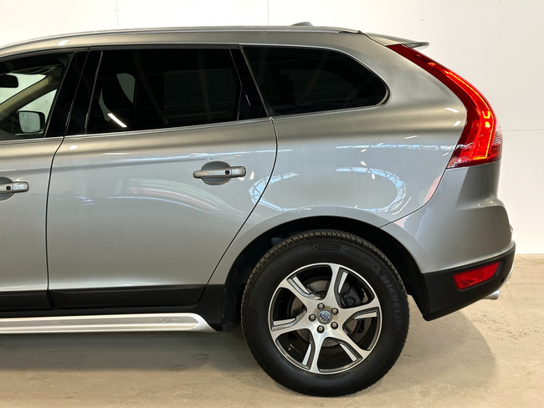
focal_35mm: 48
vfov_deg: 30.3
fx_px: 755
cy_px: 204
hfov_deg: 39.6
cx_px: 272
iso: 125
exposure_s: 1/50
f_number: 1.8
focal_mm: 6.86
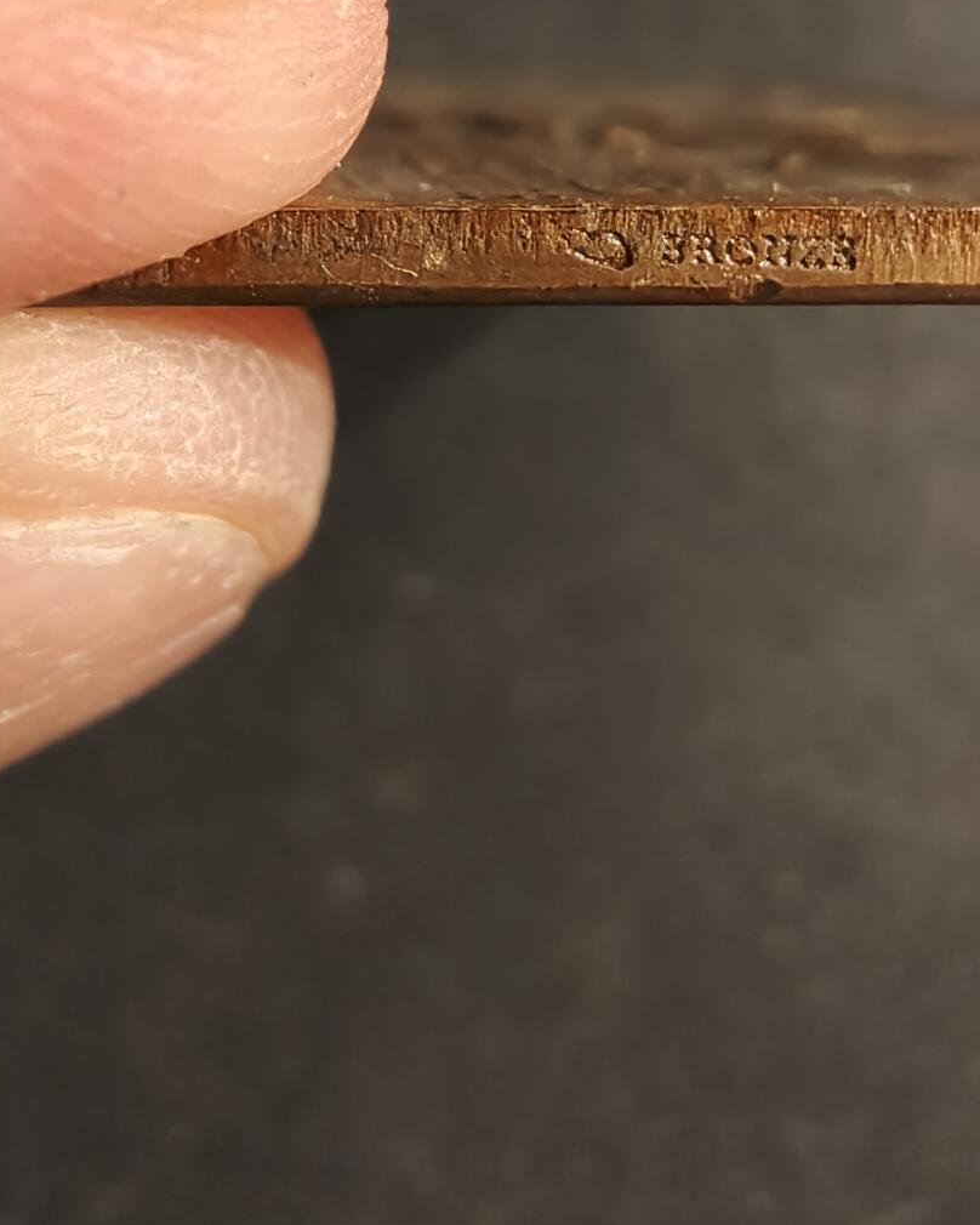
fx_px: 1450
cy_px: 536
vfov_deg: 45.7
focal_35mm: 40
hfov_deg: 36.4
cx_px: 751
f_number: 2
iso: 200
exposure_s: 1/64.9
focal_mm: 2.32
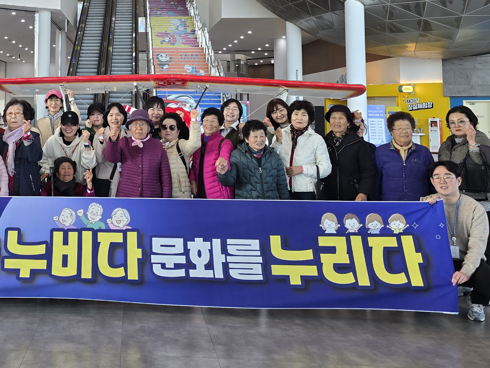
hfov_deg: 41.2
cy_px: 60
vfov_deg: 32.4
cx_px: 71
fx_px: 609
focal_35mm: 43
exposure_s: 1/120
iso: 80
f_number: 1.7
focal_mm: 6.3
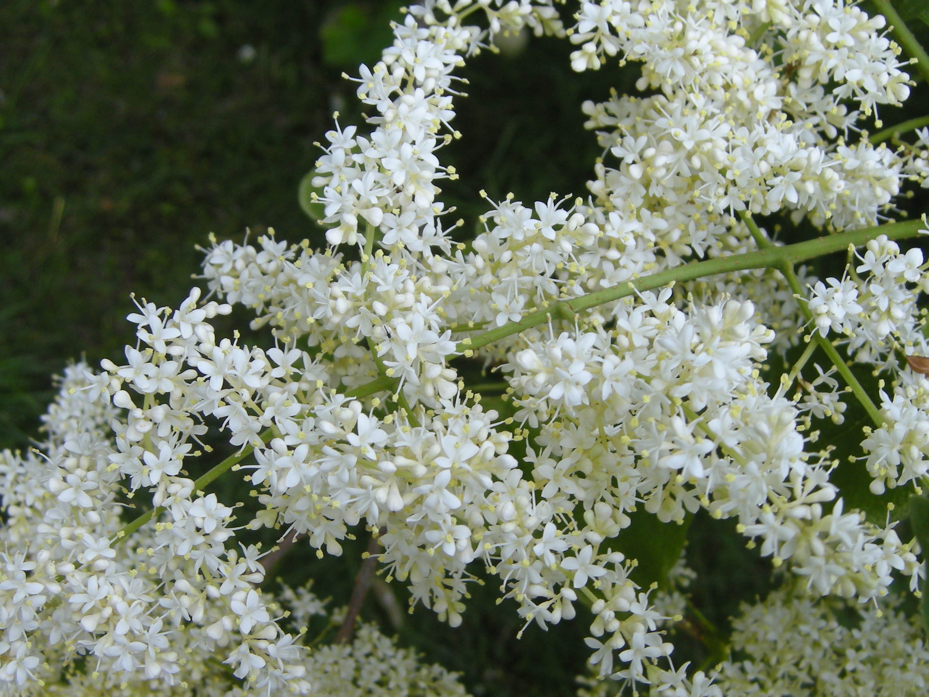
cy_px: 348
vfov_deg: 40.7
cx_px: 464
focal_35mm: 35
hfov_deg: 52.6
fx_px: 939
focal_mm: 7.5
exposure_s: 1/67
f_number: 3
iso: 64
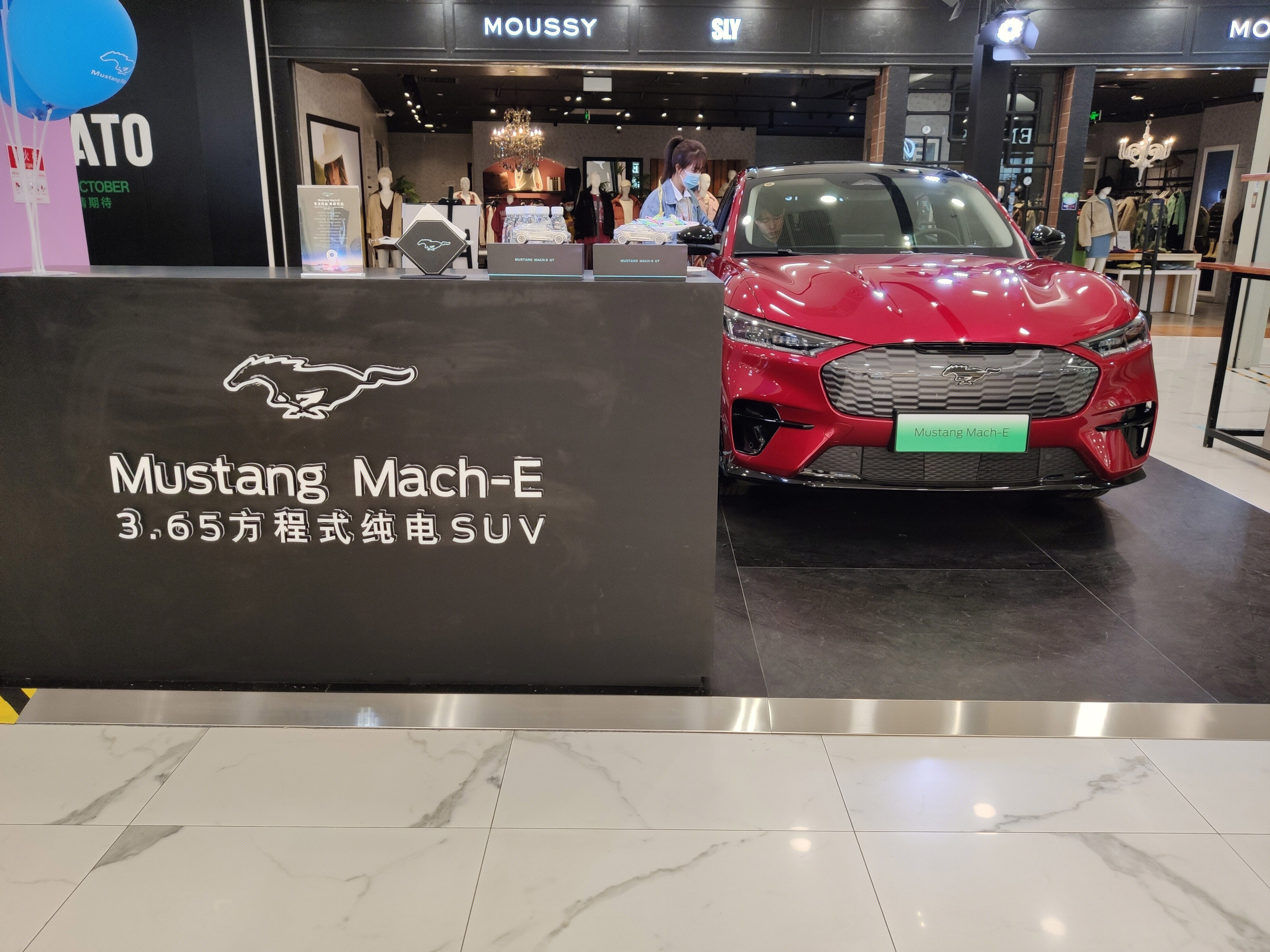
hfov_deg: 67.3
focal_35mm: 26
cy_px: 476
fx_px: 954
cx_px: 635
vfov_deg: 53.1
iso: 182
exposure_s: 1/100
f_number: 1.75
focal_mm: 4.75
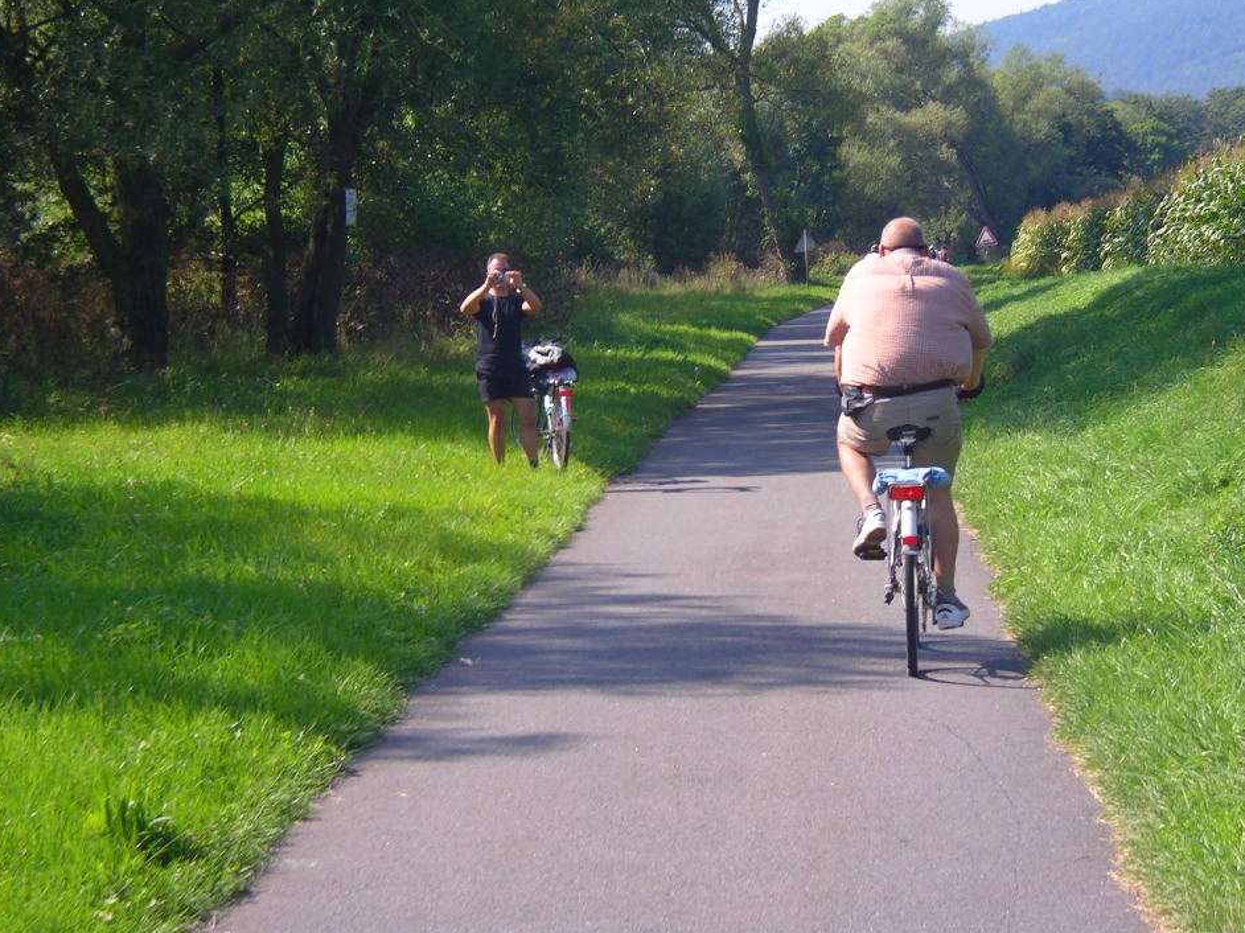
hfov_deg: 18.6
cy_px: 469
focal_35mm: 106
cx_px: 620
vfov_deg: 14.0
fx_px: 3811
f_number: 3.9
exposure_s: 1/250
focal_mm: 16
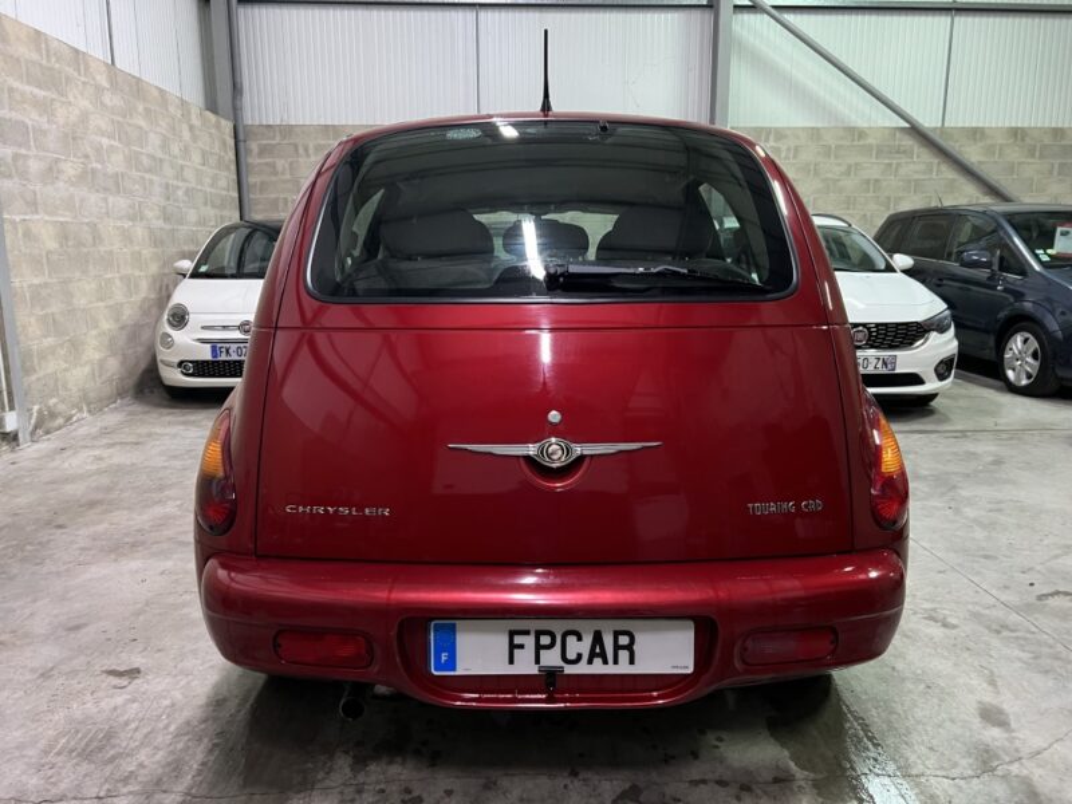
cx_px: 536
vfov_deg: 53.1
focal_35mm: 26
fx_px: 805
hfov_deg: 67.3
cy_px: 402
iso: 500
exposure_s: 1/33
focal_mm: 5.7
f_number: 1.5
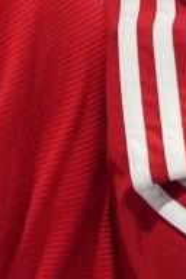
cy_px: -186
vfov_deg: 1.1
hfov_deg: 0.7
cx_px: 546
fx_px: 14538
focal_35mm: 1876
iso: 3200
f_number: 2.8
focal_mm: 200
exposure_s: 1/250
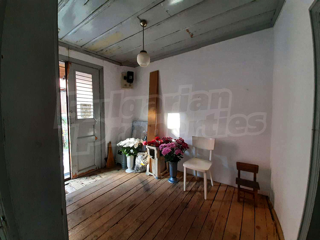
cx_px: 160
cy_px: 120
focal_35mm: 13
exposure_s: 1/50
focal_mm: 1.42
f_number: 2.2
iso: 250
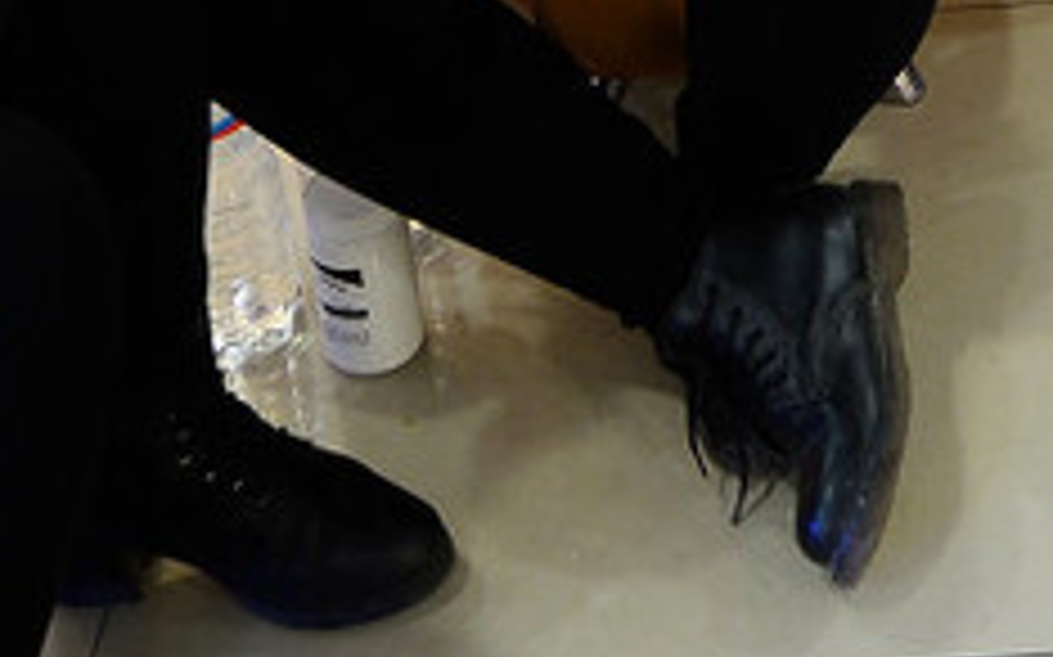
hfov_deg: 20.4
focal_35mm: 99
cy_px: -639
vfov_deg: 11.8
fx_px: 2840
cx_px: 1040
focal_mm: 19
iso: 400
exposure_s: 1/60
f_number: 2.8
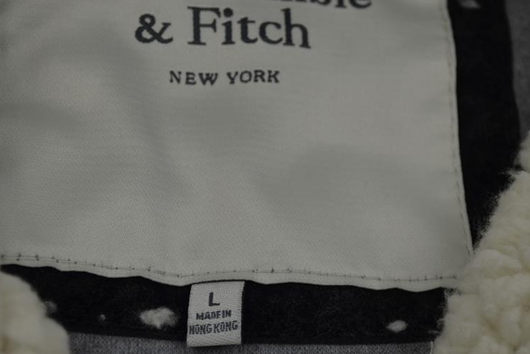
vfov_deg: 14.9
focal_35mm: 92
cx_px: 253
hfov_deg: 22.1
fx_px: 1355
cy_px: 201
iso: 400
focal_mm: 40
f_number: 5.3
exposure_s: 1/100
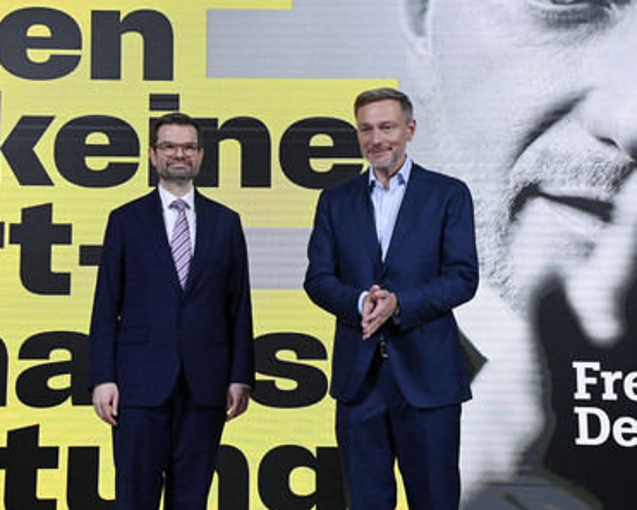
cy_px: 254
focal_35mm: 57
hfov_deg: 32.9
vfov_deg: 26.7
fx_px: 1075
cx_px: 269
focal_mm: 50
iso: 8000
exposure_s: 1/500
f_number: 6.3
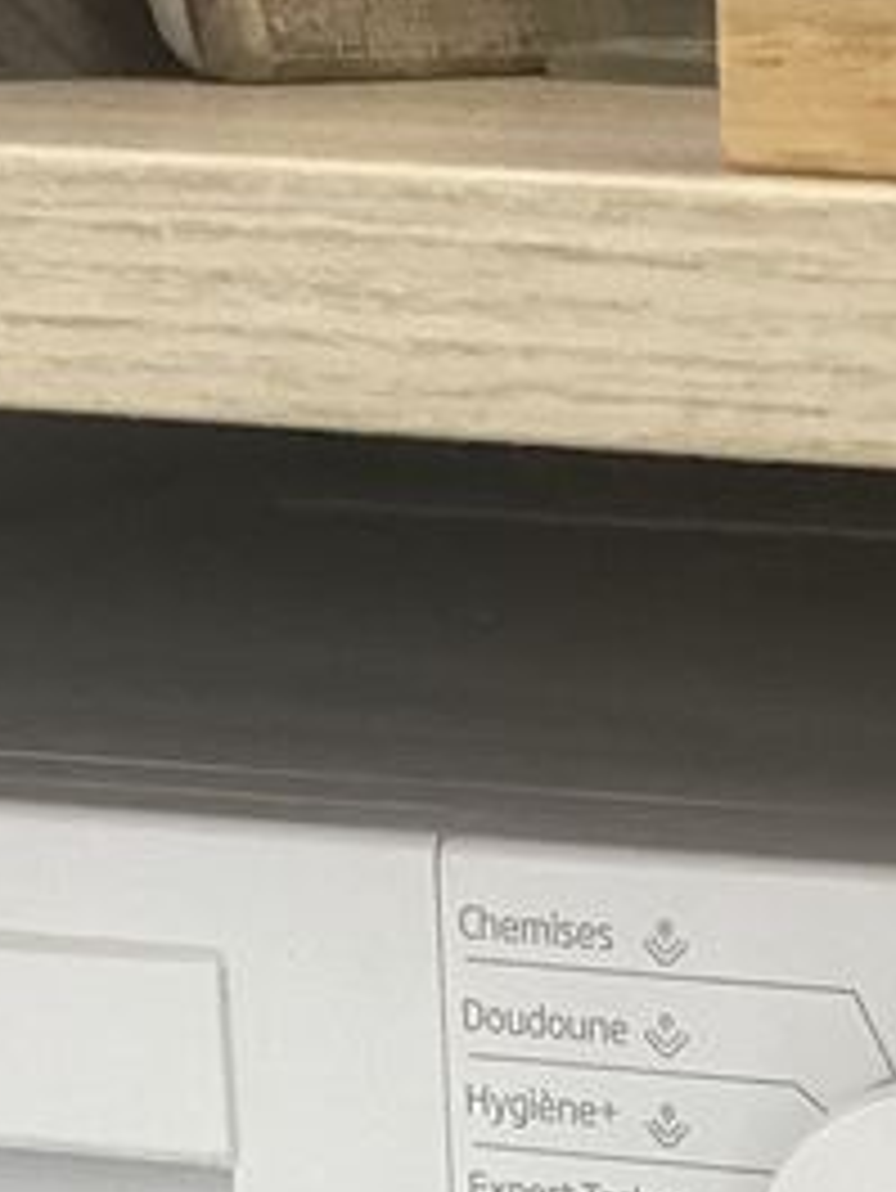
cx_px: 1112
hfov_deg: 14.6
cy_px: 2245
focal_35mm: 98
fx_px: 3379
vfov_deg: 16.3
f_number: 1.6
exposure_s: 1/60
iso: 400
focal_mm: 4.2
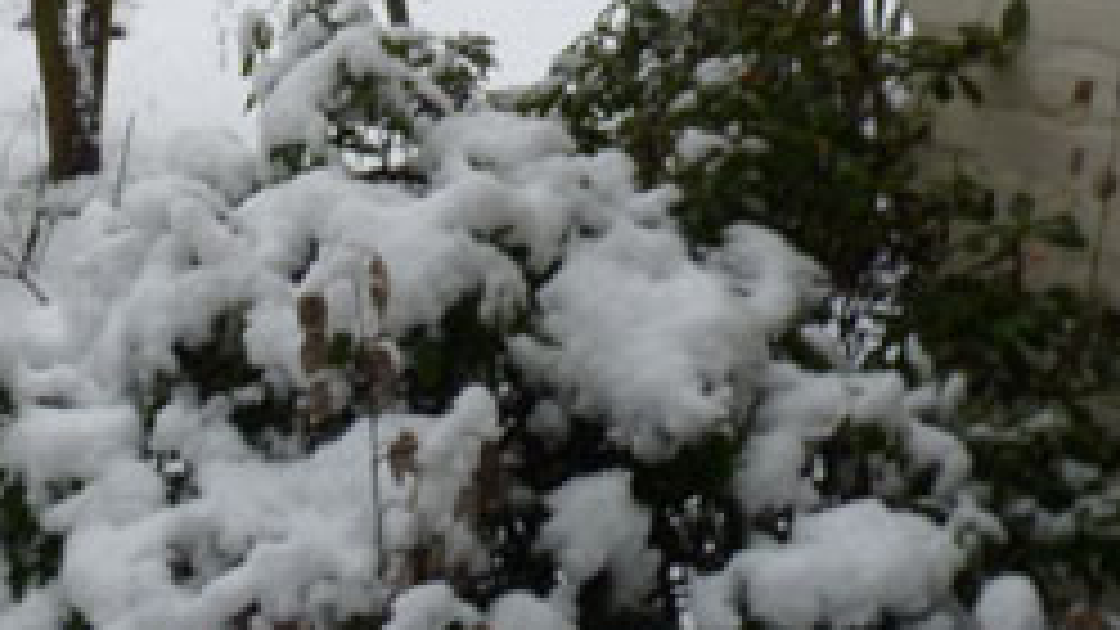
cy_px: -310
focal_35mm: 71
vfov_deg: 15.7
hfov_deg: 28.2
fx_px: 2108
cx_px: 40
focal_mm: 4.8
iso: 160
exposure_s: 1/250
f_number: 3.6
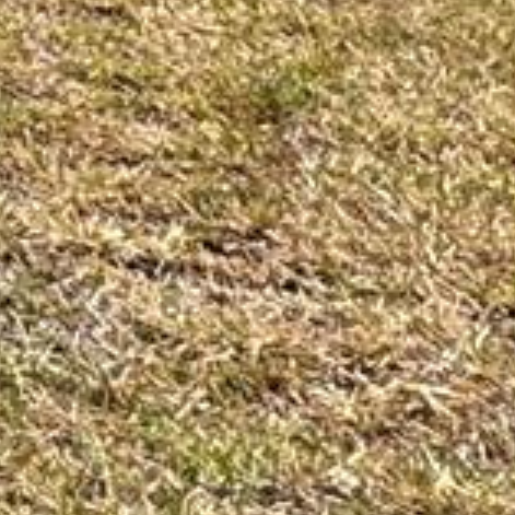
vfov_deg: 11.6
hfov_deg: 9.4
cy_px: -695
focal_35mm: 126
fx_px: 2121
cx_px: -1220
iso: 40
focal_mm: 2.22
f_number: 2.2
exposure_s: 1/756
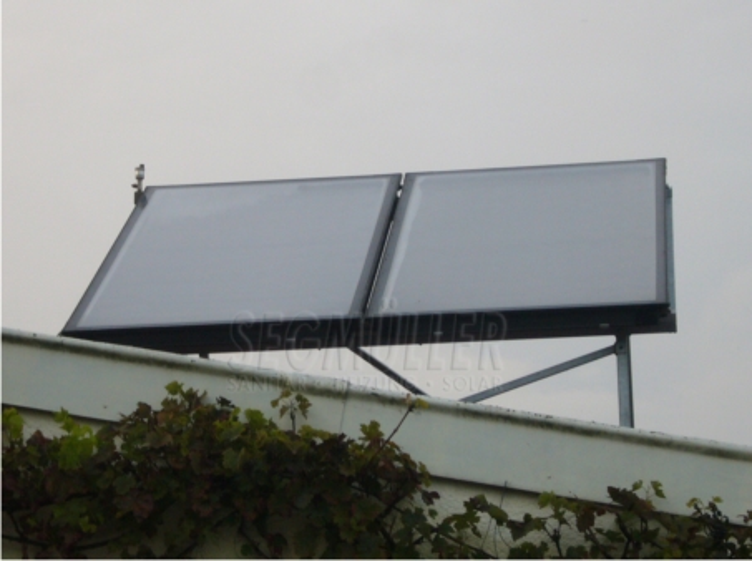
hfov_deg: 13.9
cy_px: 280
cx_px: 376
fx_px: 3079
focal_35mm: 142
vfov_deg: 10.4
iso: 160
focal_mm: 16.8
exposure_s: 1/13
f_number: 5.6
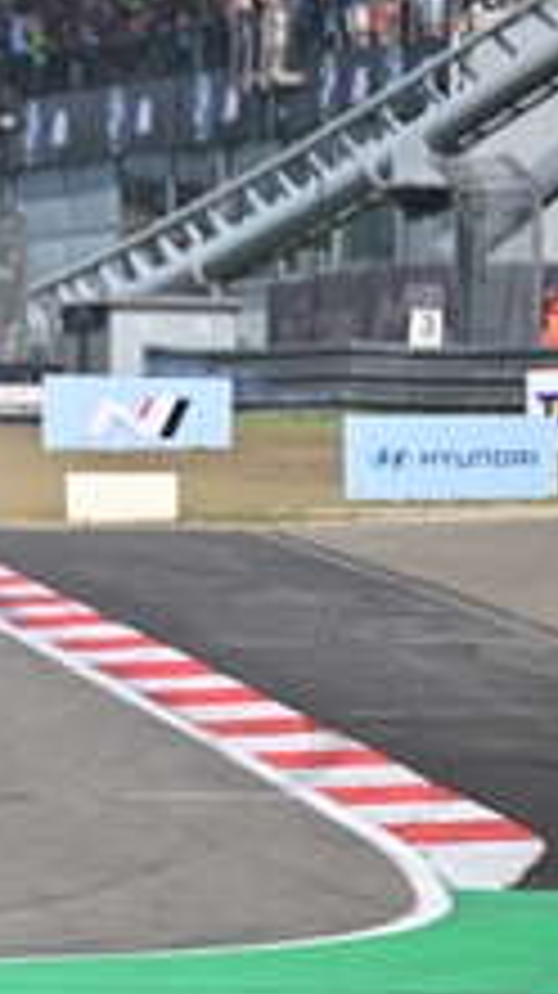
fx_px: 18000
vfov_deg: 3.2
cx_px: -783
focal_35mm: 683
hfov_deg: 1.8
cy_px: 463
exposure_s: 1/5000
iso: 200
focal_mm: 240
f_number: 2.8
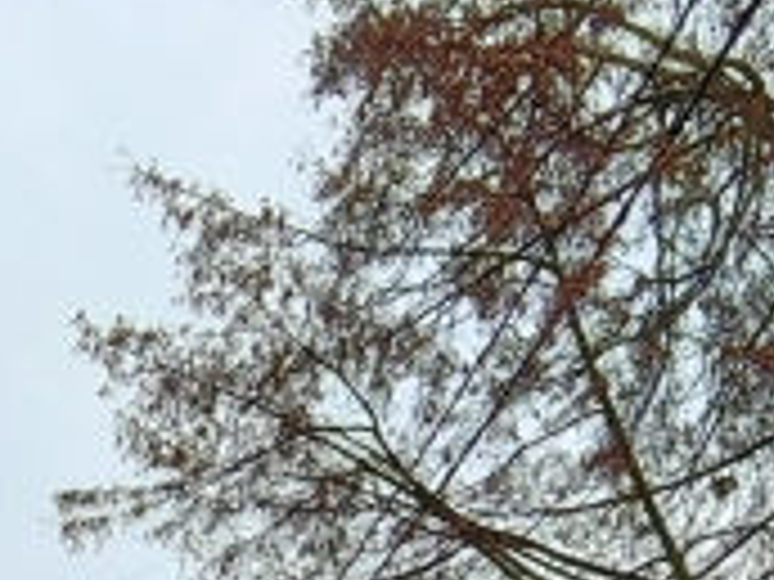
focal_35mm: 95
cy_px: 1297
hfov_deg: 18.5
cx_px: -360
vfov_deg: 12.8
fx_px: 2124
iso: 50
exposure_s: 1/132
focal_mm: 1.95
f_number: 2.2
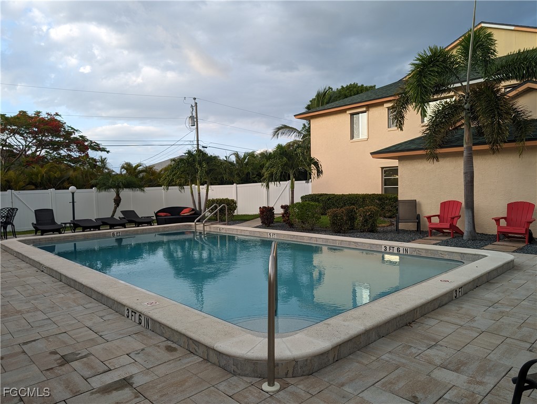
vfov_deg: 56.9
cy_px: 202
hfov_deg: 71.5
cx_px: 268
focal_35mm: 24
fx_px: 373
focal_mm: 6.9
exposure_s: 1/347
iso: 23
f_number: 1.68
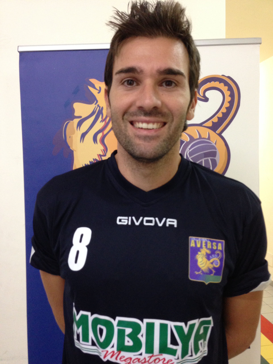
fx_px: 347
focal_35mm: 33
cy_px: 182
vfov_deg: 55.4
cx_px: 136
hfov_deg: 42.9
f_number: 2.4
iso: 250
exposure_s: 1/20
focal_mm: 4.12
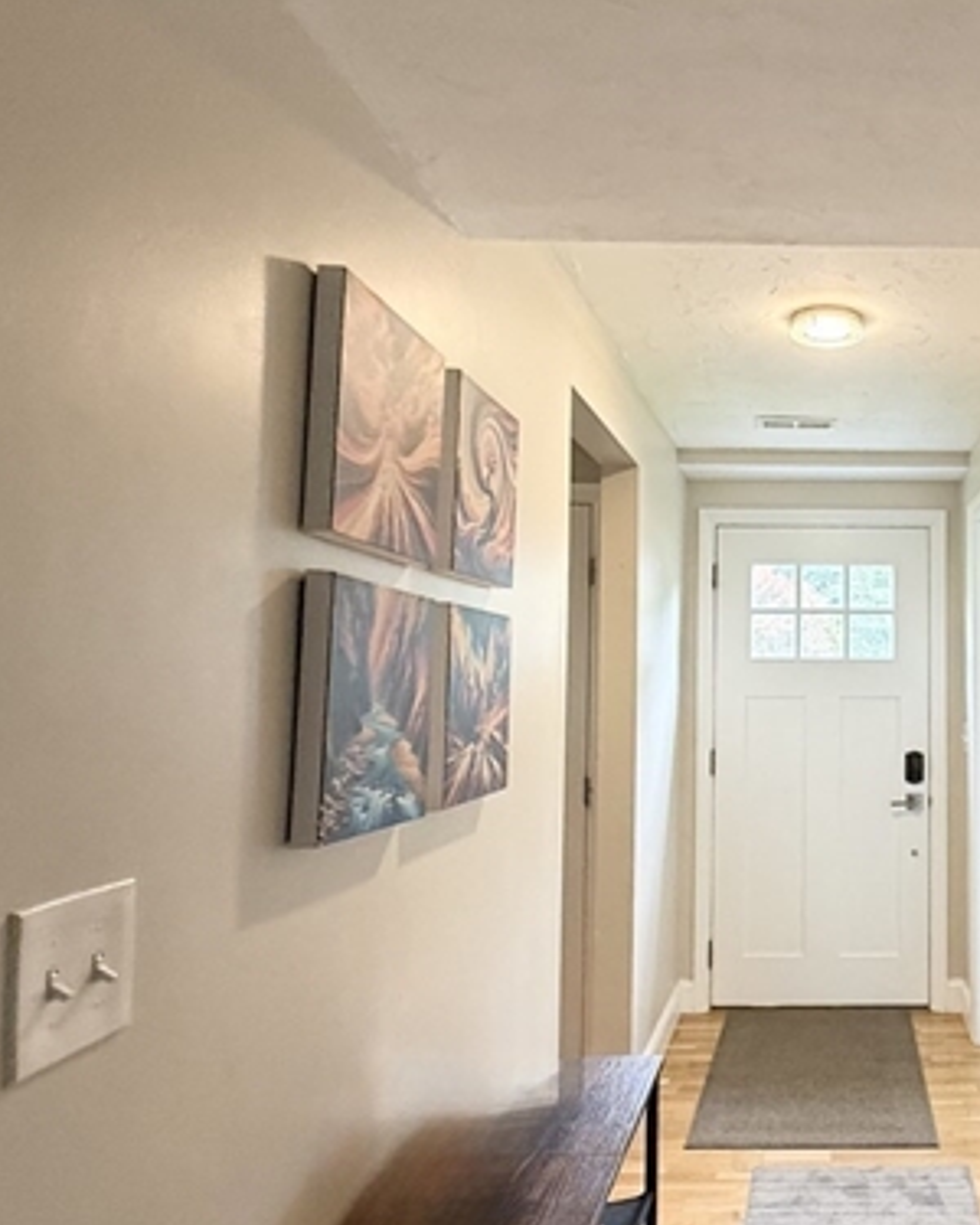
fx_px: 1015
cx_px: 849
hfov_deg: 47.3
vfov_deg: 62.2
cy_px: 611
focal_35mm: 28
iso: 320
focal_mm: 2.22
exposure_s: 1/120
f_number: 2.2
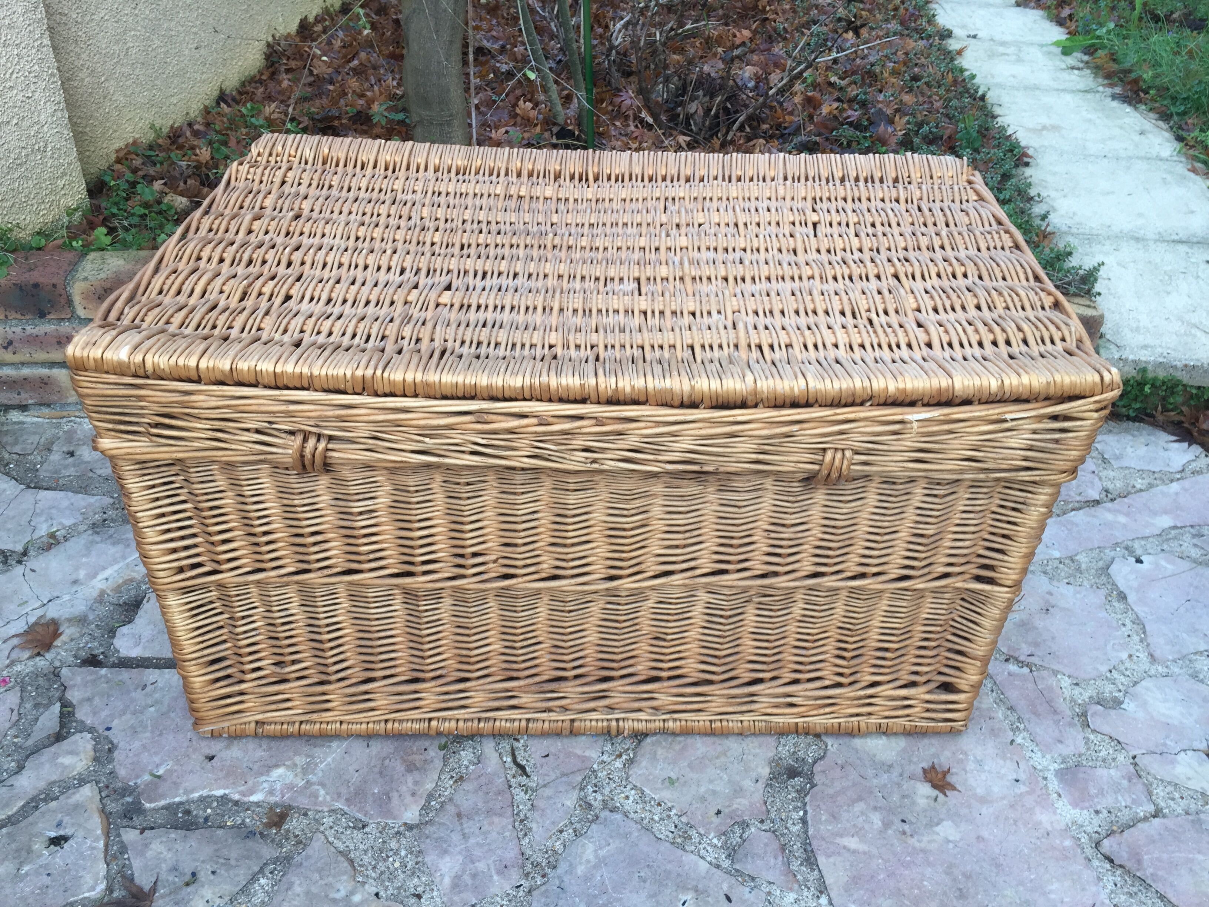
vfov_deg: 48.2
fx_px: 1013
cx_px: 604
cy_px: 454
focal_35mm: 29
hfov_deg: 61.7
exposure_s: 1/120
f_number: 2.2
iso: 32
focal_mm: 4.15
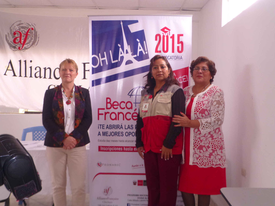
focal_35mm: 41
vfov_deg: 35.1
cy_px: 103
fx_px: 326
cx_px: 138
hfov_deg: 45.8
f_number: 3.9
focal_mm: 7.4
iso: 250
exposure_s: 1/60
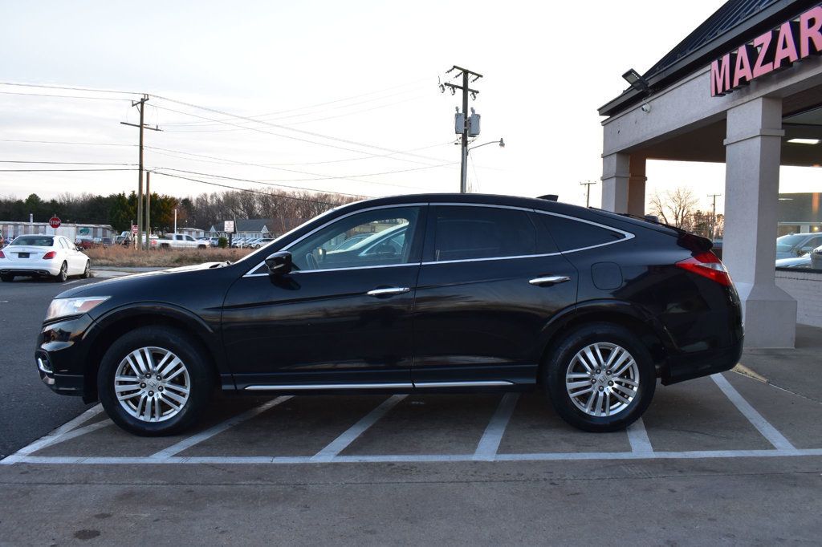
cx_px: 411
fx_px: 719
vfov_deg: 41.7
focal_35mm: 32
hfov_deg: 59.5
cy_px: 274
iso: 400
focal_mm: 21
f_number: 8
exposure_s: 1/60
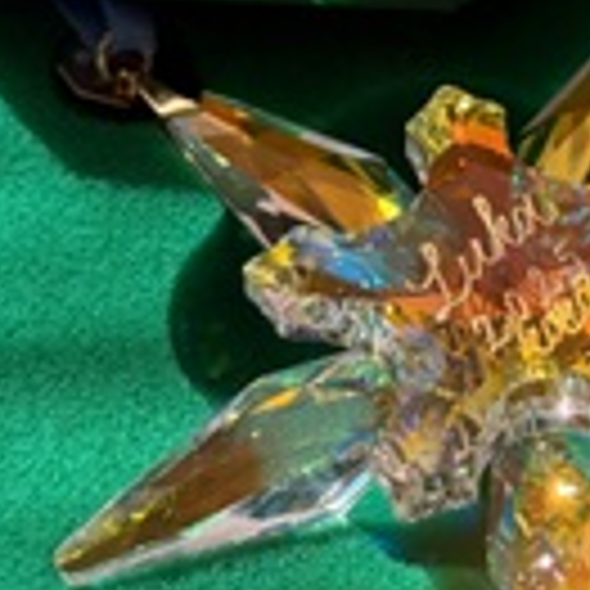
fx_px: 2140
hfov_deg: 15.6
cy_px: 248
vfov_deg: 15.7
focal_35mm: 111
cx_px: 477
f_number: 1.78
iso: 80
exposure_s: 1/405
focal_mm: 6.76
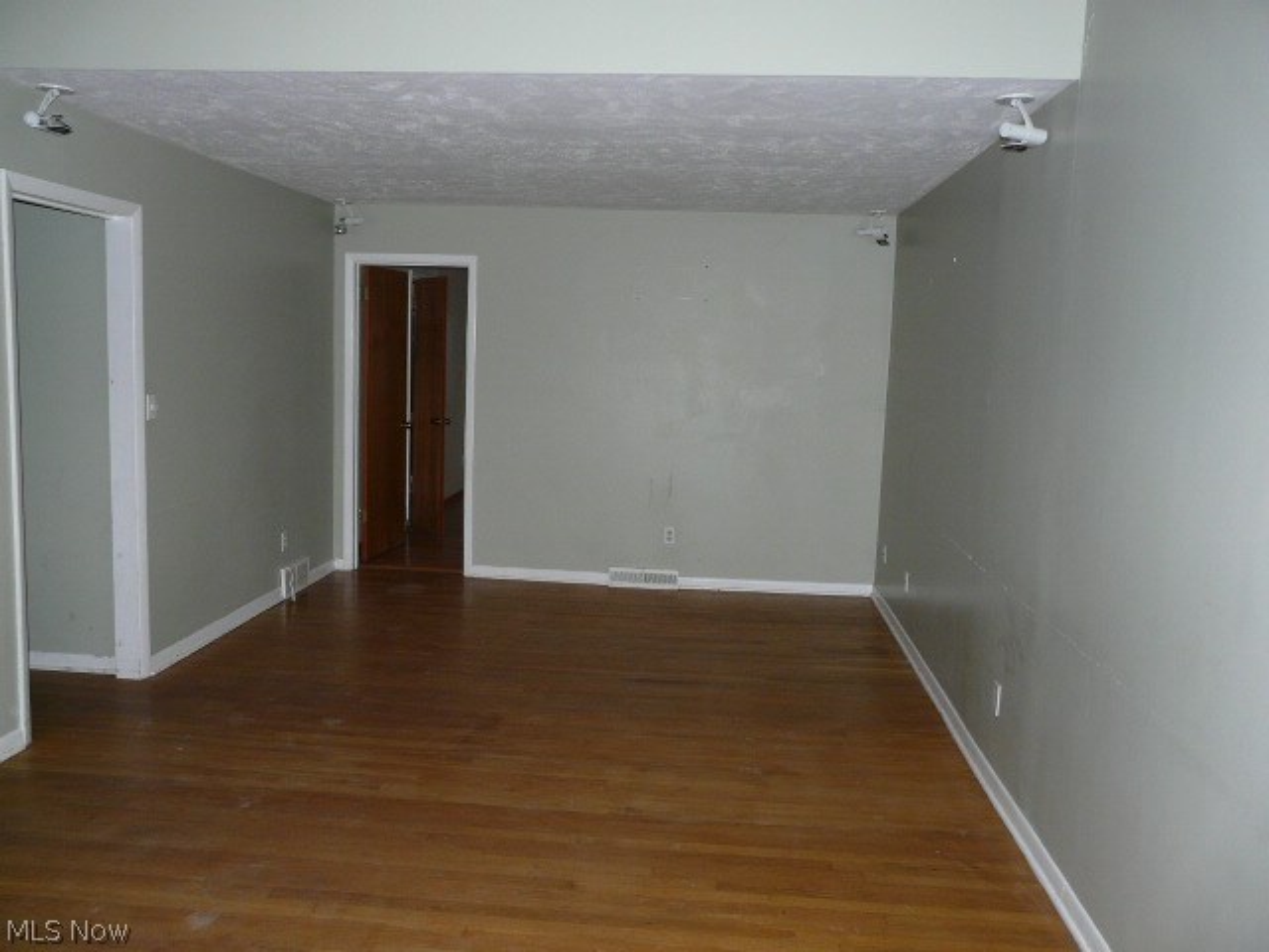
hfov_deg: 63.4
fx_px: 1026
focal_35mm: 28
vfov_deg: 49.7
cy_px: 476
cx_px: 634
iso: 160
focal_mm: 4.6
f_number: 2.8
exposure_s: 1/30
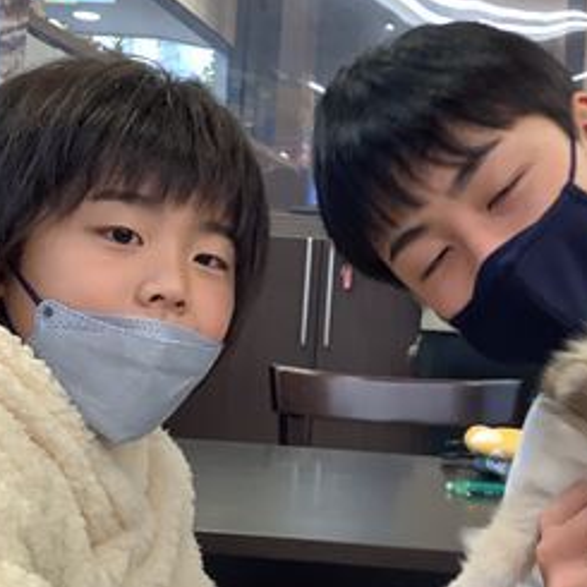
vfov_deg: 25.7
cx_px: 419
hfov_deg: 25.5
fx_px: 1285
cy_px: 283
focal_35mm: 67
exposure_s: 1/60
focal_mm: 3.3
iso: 100
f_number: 2.4
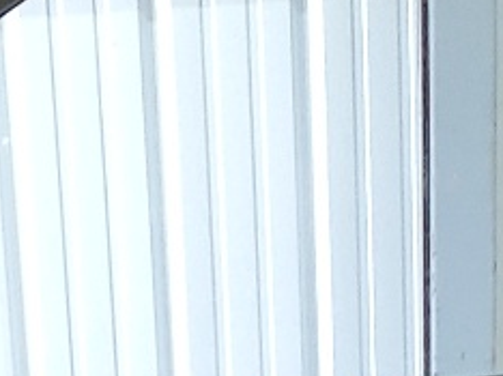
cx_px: 178
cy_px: 1177
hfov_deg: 11.1
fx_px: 2584
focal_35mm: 178
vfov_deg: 7.3
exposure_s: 1/60.2
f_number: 1.5
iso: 127
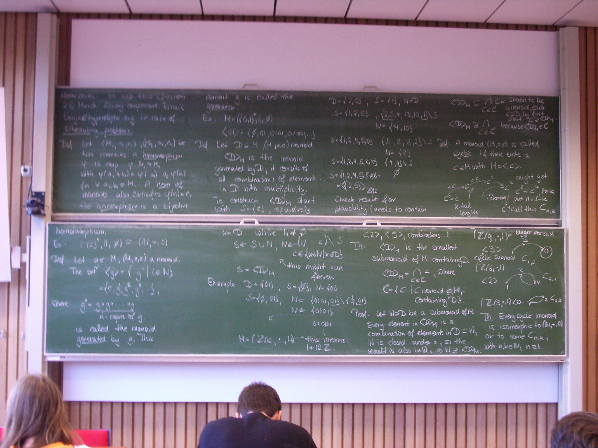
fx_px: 846
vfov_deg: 29.7
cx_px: 299
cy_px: 224
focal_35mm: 49
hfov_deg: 38.9
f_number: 3.1
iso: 200
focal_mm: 8.2
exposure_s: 1/20
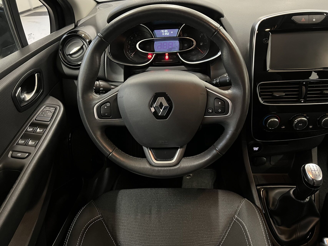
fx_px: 246
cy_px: 123
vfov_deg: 53.1
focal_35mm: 26
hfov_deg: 67.3
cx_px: 164
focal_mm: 5.7
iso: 800
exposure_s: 1/25
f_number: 1.5
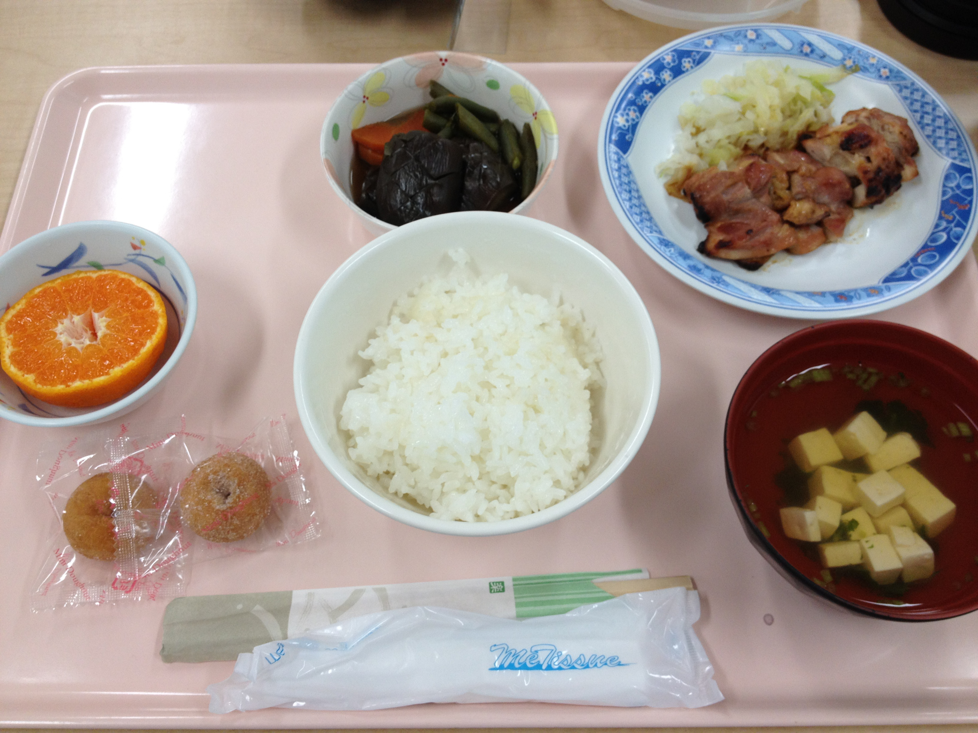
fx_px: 989
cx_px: 489
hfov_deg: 52.6
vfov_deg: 40.7
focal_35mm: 35
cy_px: 366
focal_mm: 4.28
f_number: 2.4
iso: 80
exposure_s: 1/60
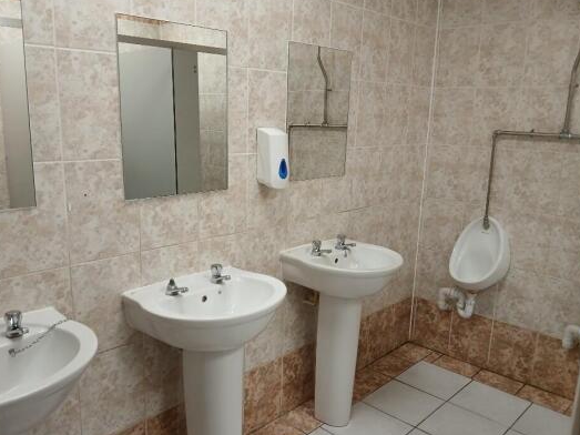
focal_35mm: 29
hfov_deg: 61.7
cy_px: 227
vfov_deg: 48.2
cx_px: 280
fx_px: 486
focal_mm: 3.98
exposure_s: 1/50
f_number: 1.8
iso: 100
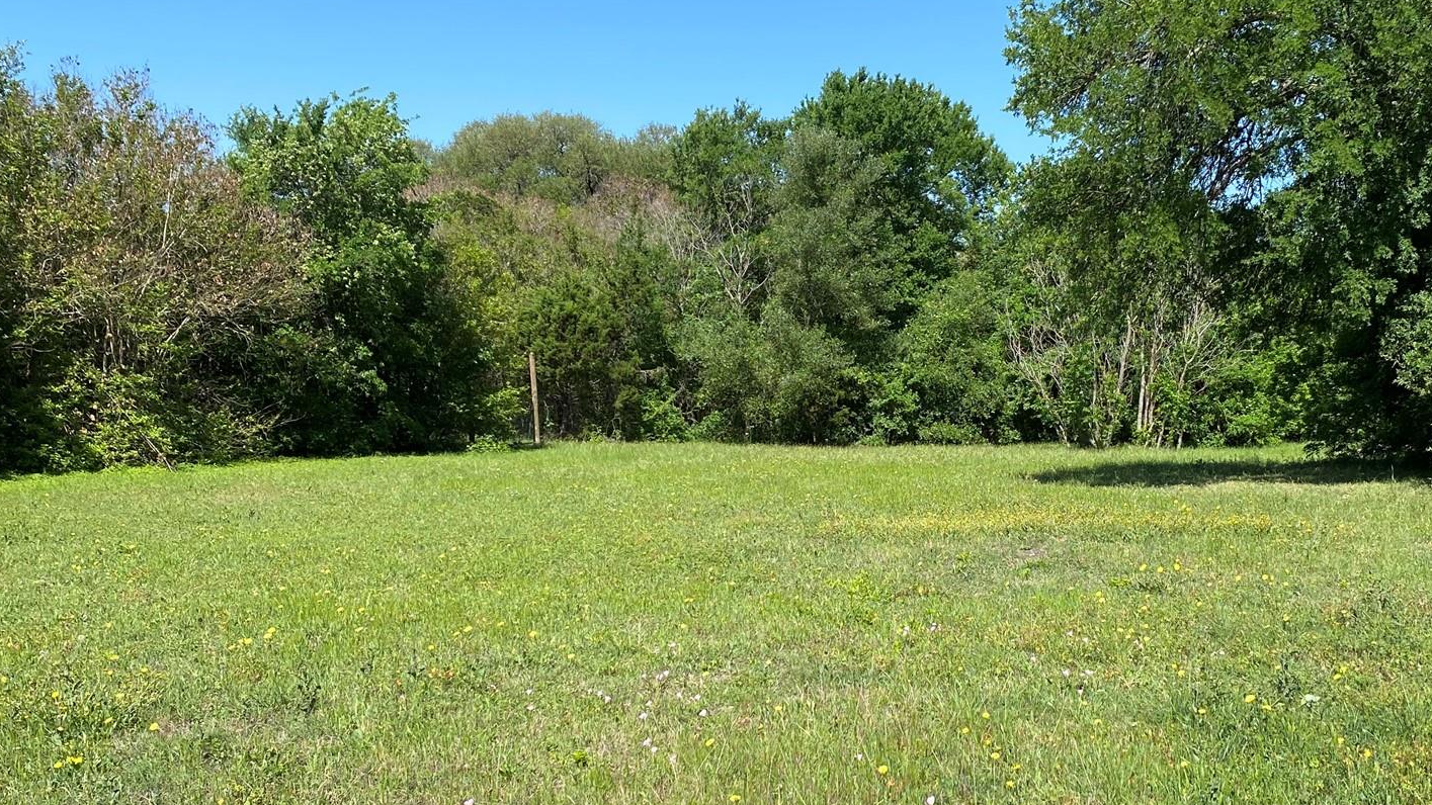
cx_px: 878
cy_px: 476
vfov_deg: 29.0
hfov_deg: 49.0
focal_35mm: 41
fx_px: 1557
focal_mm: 4.25
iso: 32
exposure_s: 1/1838
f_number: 1.8
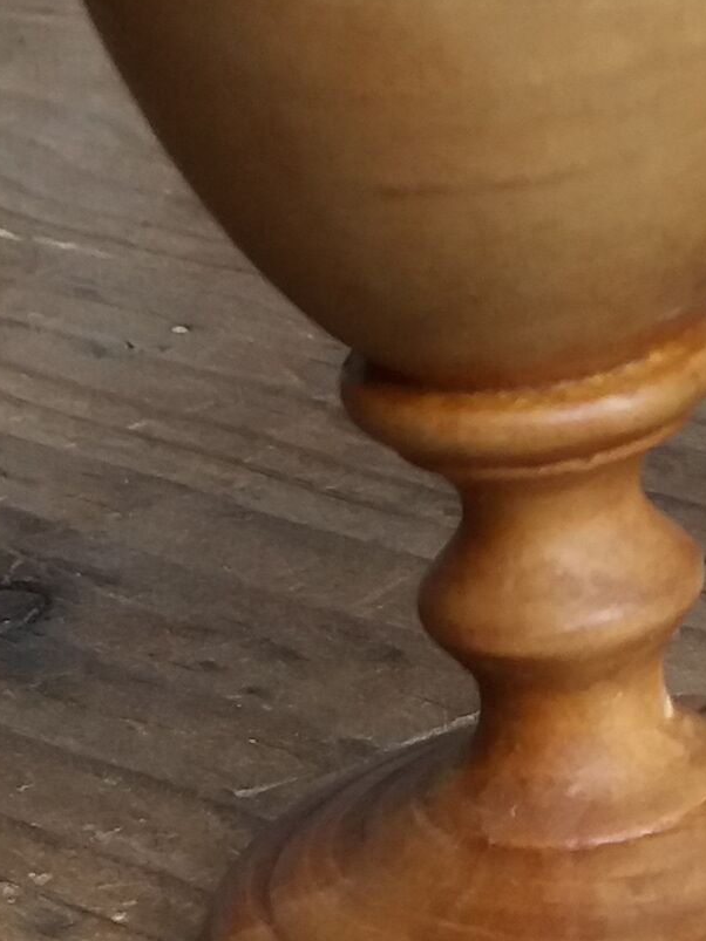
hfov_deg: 10.1
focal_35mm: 144
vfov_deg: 13.6
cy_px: 42
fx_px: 3917
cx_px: 959
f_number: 1.9
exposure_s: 1/50
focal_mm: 3.7
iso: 80
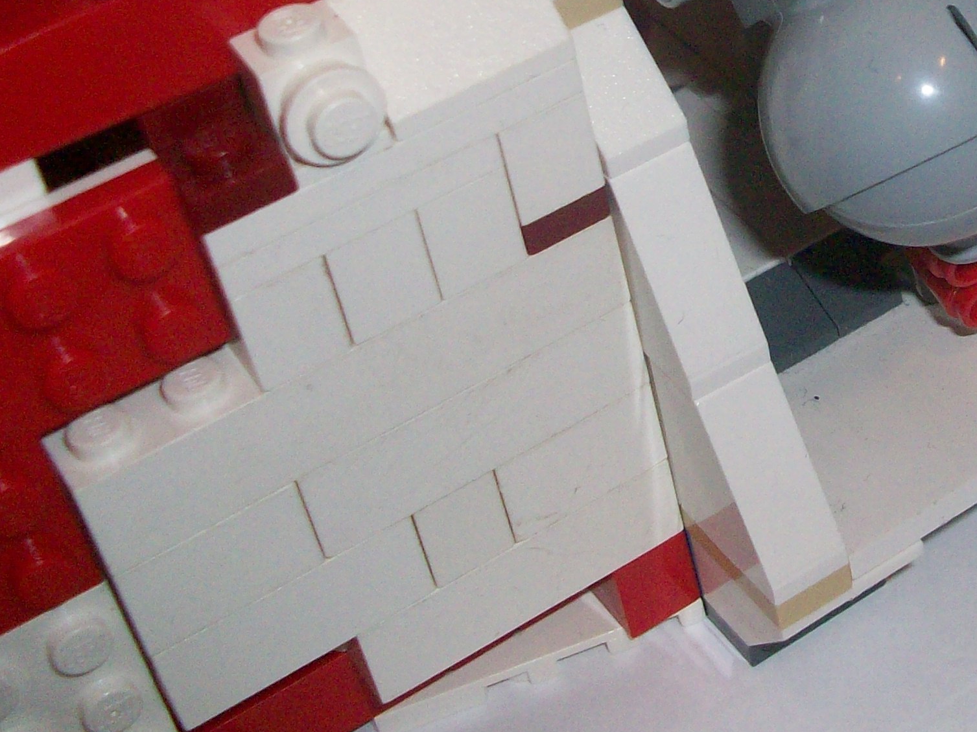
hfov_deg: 25.4
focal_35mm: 74
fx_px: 2088
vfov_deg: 19.4
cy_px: 22
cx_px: 897
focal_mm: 5.7
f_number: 2.8
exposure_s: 1/60
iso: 160
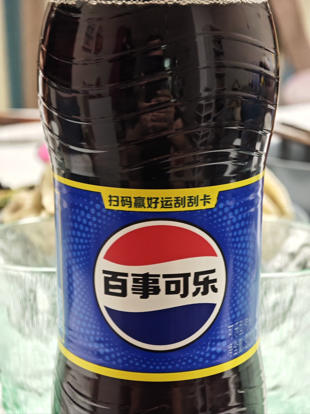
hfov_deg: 21.9
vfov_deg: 29.0
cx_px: 155
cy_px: 207
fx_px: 800
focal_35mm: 67
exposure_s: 1/21.6
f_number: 2
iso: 1250
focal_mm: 10.1
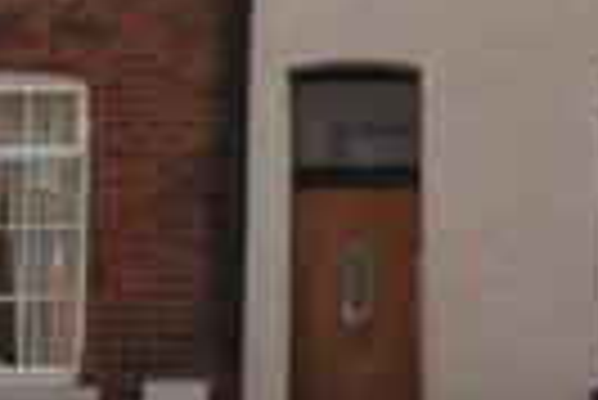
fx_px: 1231
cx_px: 443
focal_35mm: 74
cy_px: 61
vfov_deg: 18.2
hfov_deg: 27.0
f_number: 11
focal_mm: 10
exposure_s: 1/200
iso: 100
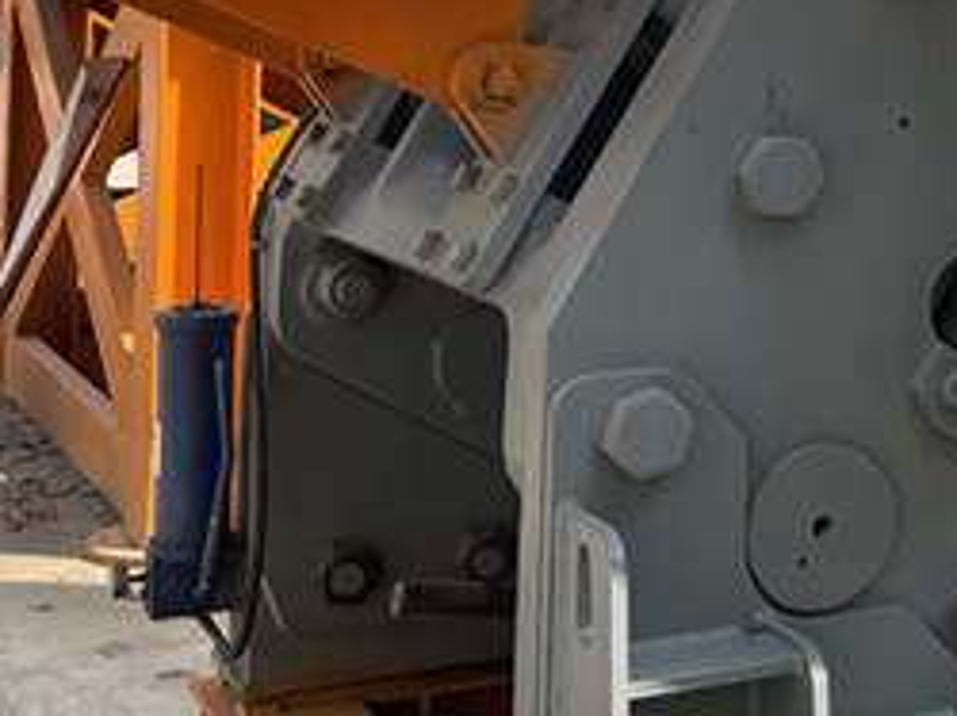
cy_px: 77
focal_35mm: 78
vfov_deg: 18.6
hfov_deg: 23.4
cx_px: 1064
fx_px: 2154
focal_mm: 4.2
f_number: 1.6
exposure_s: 1/1276
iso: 32
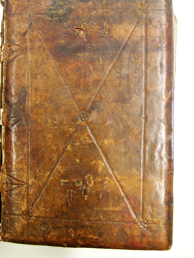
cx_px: 88
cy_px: 115
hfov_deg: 34.3
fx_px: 314
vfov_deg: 44.7
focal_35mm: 42
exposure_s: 1/20
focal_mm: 6.1
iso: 100
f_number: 2.8
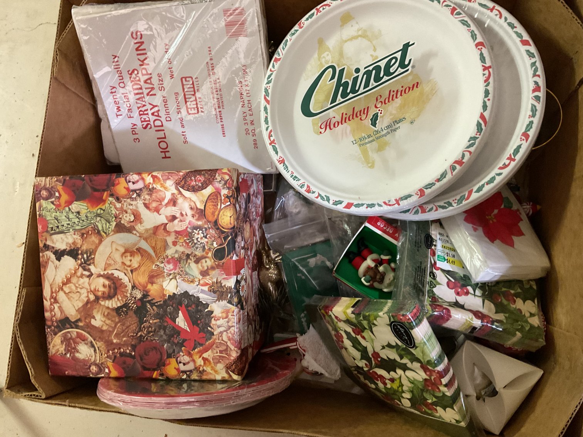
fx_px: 488
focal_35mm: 29
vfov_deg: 48.2
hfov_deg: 61.7
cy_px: 218
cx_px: 292
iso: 320
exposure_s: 1/30
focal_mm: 3
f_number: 1.8
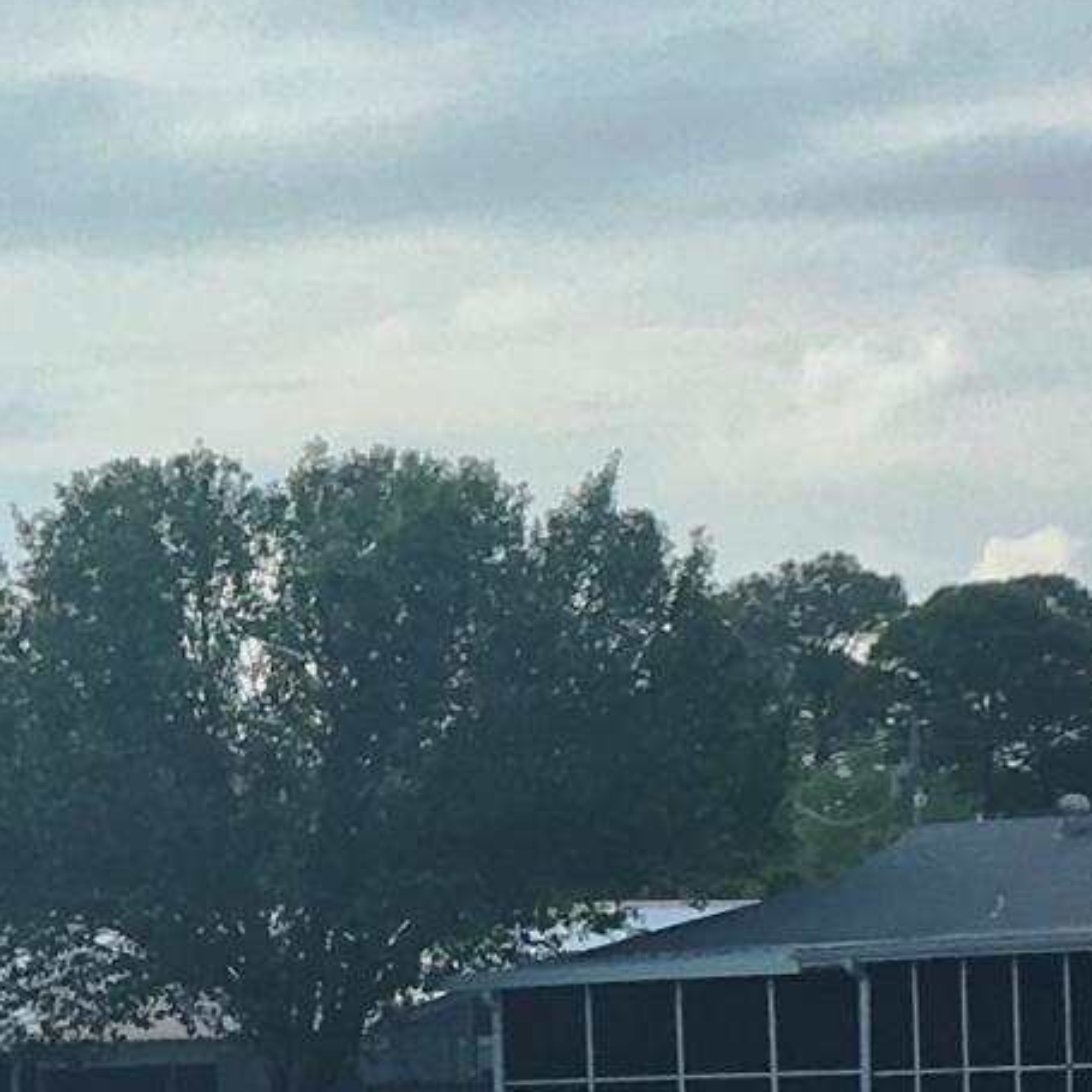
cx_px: -322
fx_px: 6032
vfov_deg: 10.3
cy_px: 919
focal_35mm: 169
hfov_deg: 10.1
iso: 25
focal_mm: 4.15
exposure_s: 1/2079
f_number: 2.2
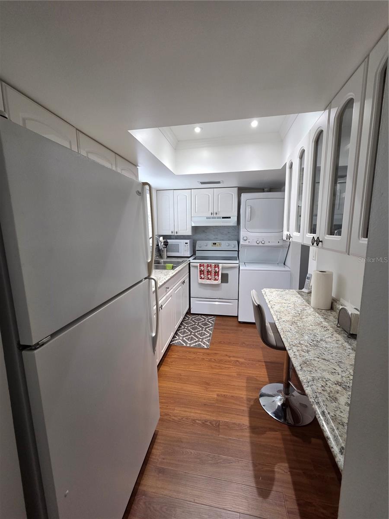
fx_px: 195
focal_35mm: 13
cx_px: 194
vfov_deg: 106.2
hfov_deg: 89.9
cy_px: 260
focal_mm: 2.2
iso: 250
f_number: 2.2
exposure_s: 1/60
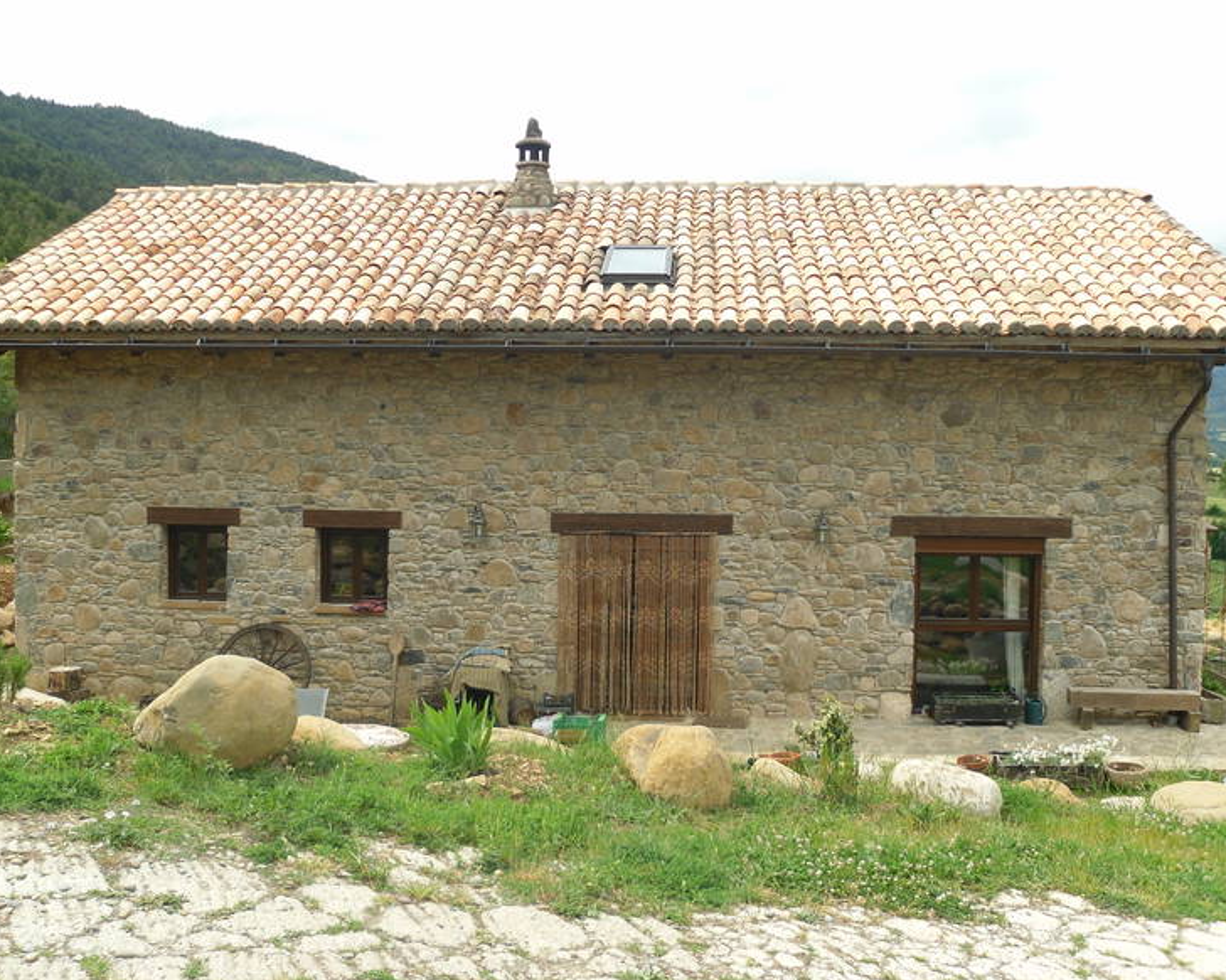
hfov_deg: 50.3
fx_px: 1306
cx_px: 603
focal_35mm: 36
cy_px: 485
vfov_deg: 41.1
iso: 80
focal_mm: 6
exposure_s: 1/103
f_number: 8.1
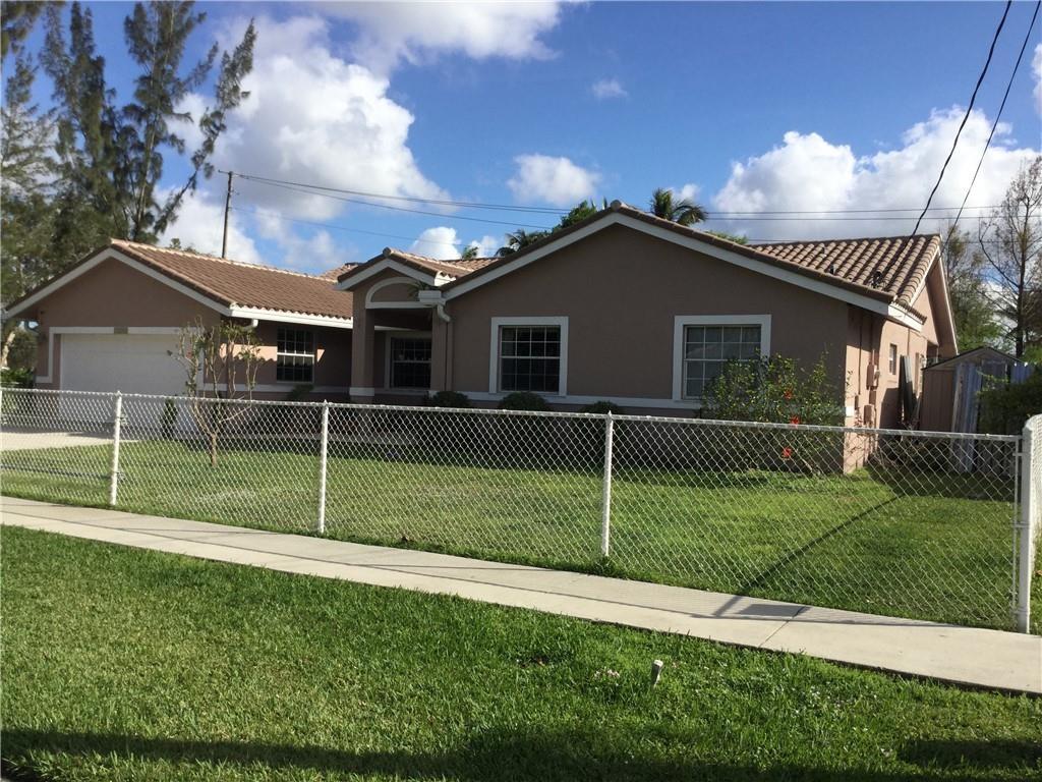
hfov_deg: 58.4
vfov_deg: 45.4
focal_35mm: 31
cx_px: 521
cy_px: 391
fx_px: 933
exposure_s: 1/1294
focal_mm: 3.3
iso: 25
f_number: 2.4
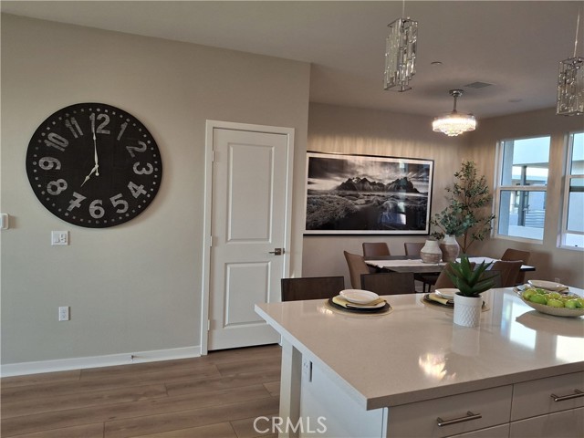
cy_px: 219
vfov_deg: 54.9
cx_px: 292
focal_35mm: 25
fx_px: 422
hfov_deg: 69.4
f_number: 1.8
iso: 100
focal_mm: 4.69
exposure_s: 1/120
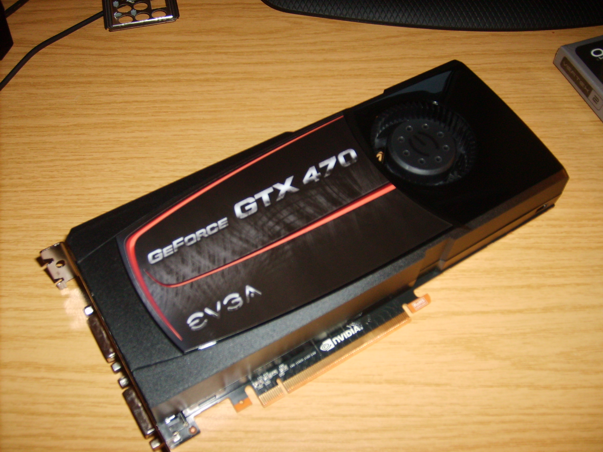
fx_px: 610
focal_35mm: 35
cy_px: 226
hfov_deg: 52.6
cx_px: 302
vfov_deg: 40.7
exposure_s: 1/45
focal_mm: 5.8
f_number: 2.8
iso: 100
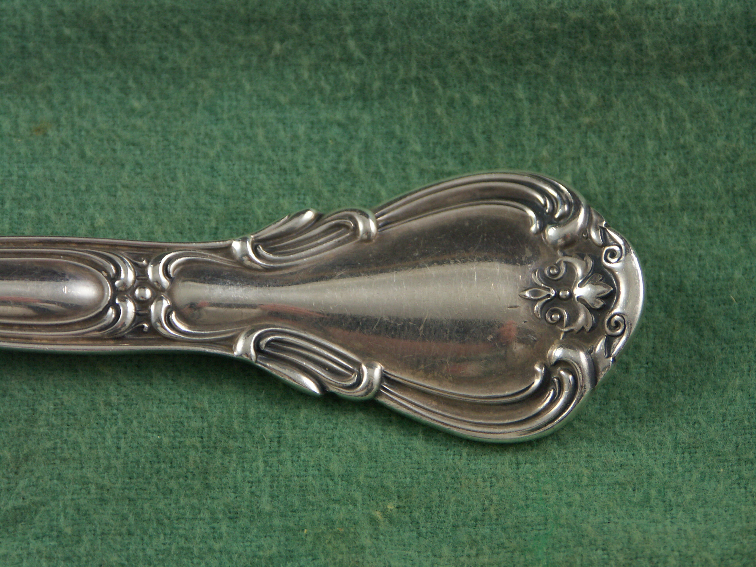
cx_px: 378
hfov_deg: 9.9
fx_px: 4368
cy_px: 284
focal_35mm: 200
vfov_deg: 7.4
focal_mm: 50.8
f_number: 3.5
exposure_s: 1/60
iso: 100
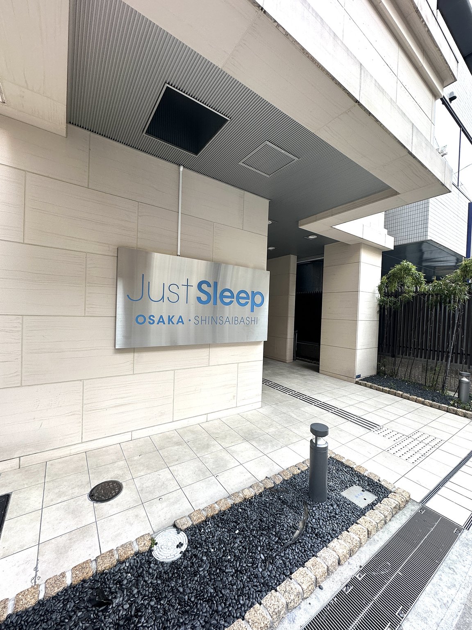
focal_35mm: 14
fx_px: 255
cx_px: 236
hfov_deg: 85.7
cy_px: 315
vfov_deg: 102.1
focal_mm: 2.22
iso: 40
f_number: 2.2
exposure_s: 1/99
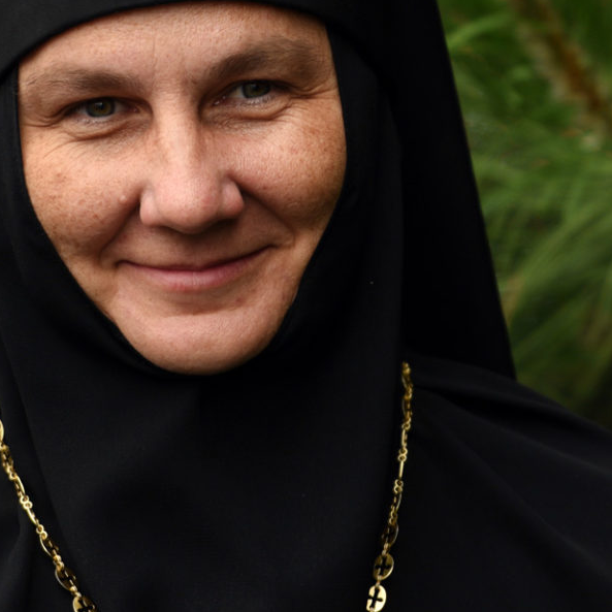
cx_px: 416
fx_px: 11021
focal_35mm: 551
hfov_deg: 3.2
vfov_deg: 3.2
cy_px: 269
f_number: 2.8
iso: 100
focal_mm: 200
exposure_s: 1/500
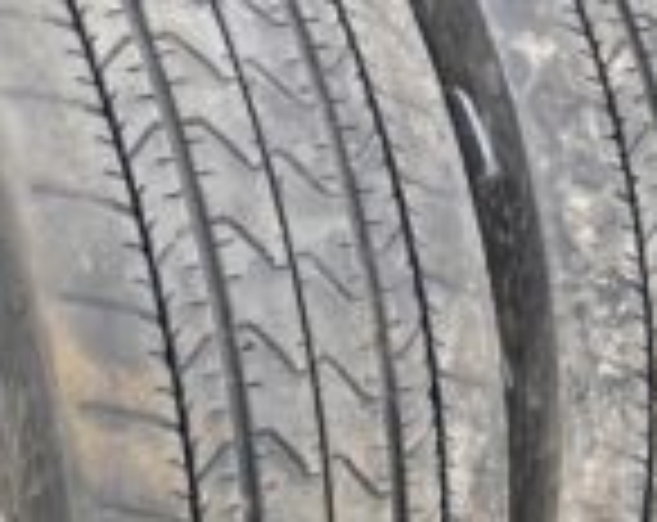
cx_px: 315
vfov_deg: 20.3
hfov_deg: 25.5
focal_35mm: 75
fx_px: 1454
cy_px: 358
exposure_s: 1/121
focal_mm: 4.25
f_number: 1.8
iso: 32
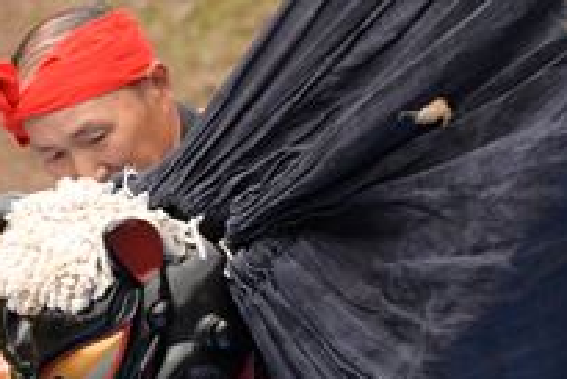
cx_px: 235
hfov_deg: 5.9
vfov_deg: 4.0
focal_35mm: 347
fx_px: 5472
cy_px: 369
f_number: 5.3
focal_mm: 95
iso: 2500
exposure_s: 1/2000
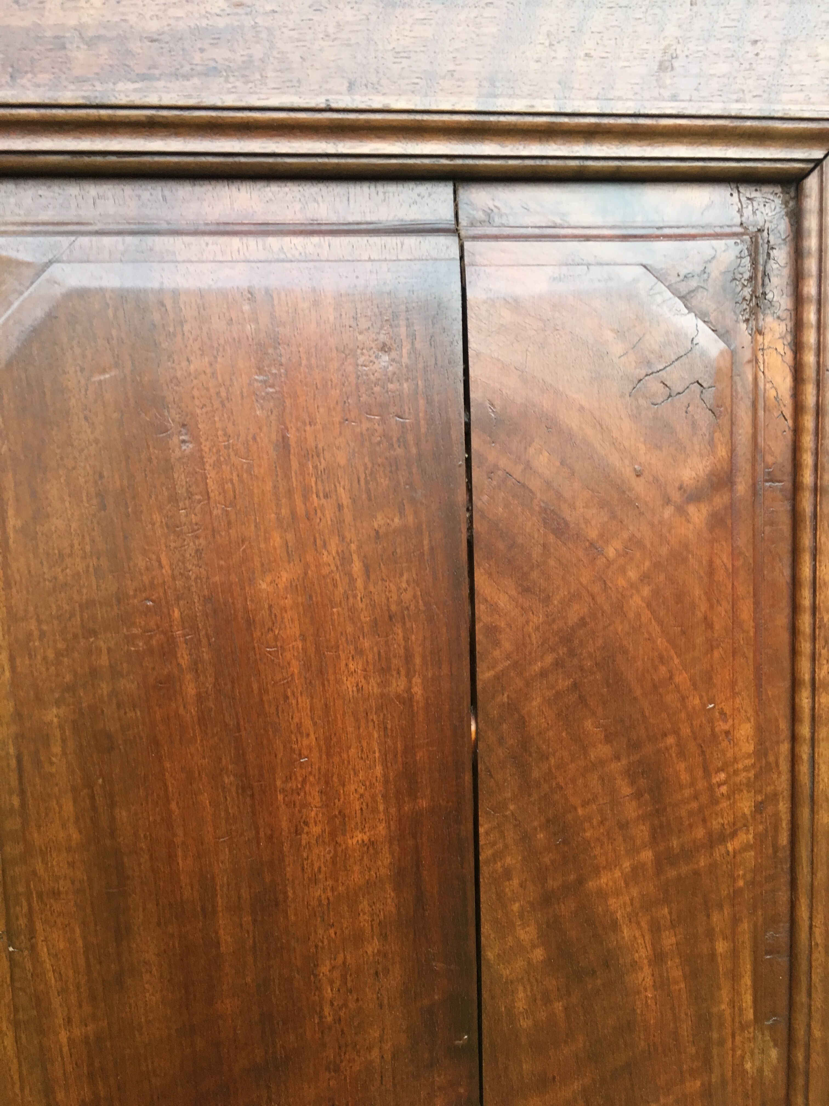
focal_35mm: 29
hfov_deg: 48.2
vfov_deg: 61.7
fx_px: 926
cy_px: 553
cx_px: 414
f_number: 2.2
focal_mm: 4.15
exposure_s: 1/33
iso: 125
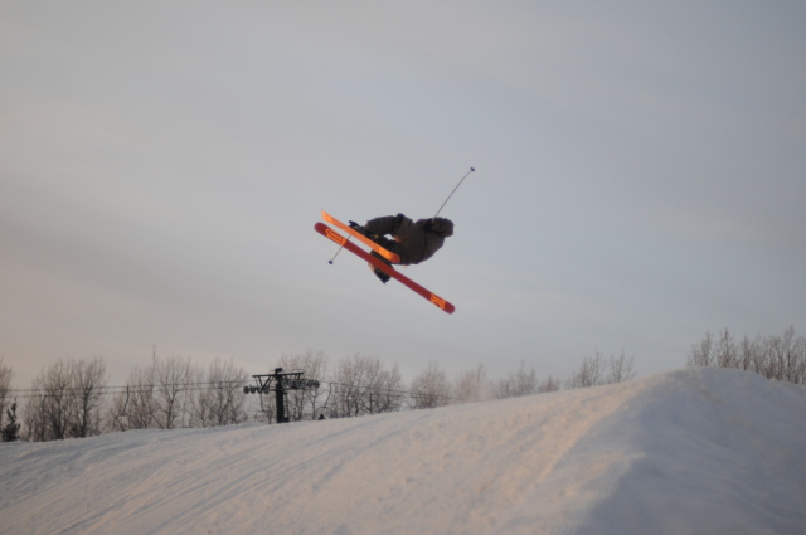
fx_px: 1677
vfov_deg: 18.1
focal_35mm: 75
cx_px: 403
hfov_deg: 27.0
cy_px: 268
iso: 360
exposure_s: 1/8000
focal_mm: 50
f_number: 1.4
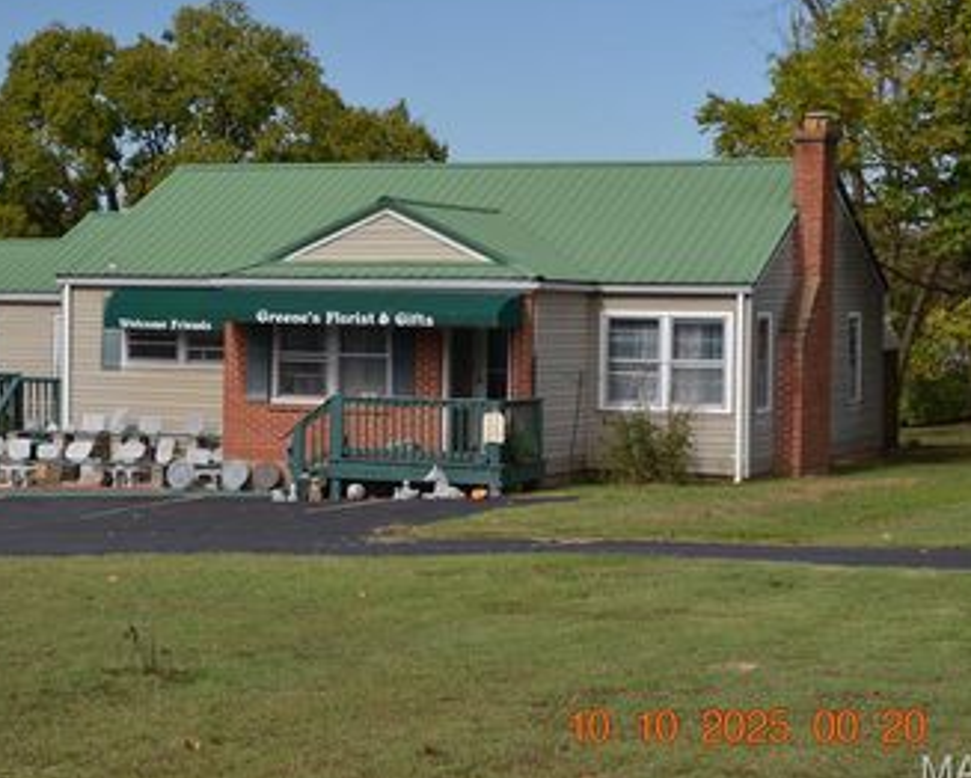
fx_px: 2473
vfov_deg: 17.9
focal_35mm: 86
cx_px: 324
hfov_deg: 22.1
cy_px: 307
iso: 100
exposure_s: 1/160
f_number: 6.3
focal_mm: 40
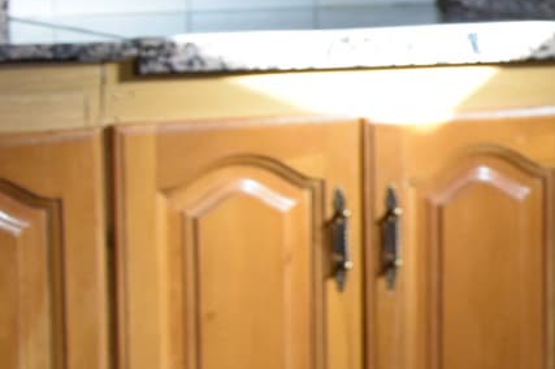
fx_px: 3466
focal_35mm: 225
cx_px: 1258
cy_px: 77
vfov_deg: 6.1
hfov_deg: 8.5
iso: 800
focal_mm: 32
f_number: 6.3
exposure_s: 1/160
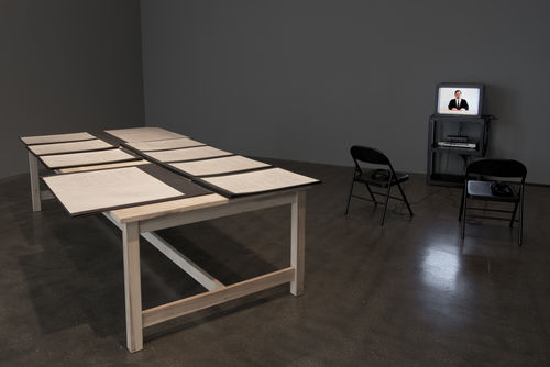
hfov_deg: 61.9
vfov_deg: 43.7
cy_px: 184
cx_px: 275
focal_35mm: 30
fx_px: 459
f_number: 9
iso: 100
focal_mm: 30
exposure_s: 3
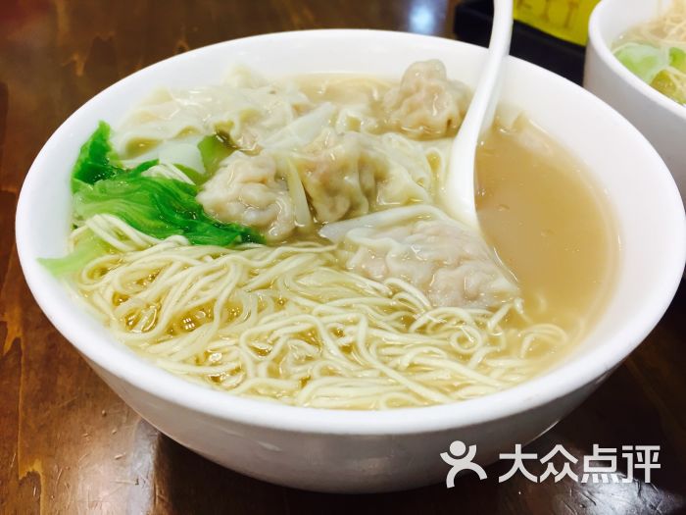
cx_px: 343
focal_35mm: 29
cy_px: 258
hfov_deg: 61.7
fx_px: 575
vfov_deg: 48.2
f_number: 2.2
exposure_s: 1/33
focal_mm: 4.15
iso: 32
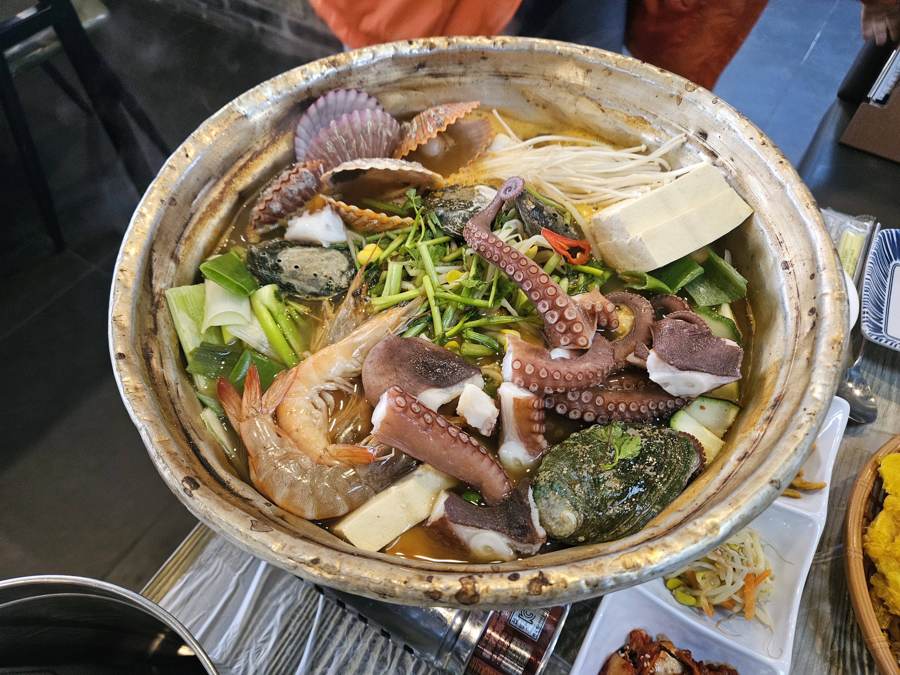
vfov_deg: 58.9
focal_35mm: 23
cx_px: 450
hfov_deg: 73.9
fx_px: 598
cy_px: 338
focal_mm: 5.4
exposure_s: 1/60
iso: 640
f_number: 1.8
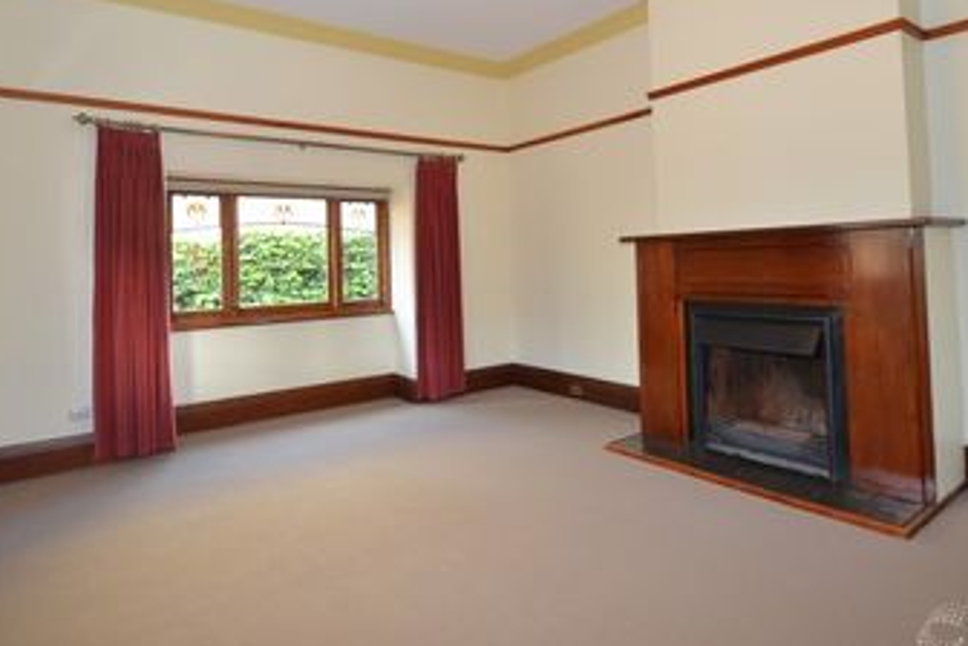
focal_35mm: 21
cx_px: 472
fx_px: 565
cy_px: 238
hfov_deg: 81.2
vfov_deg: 58.7
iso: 720
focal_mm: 10
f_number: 4
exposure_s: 1/60
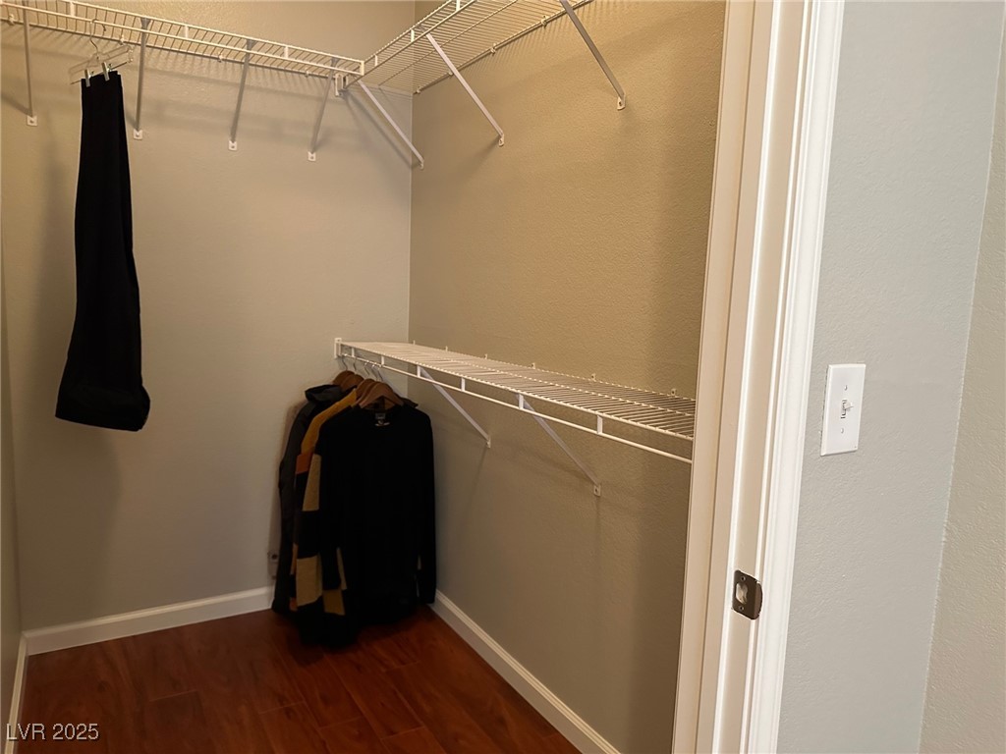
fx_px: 697
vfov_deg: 56.8
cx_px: 503
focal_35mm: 24
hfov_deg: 71.6
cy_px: 377
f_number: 1.78
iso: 640
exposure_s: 1/60
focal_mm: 6.86
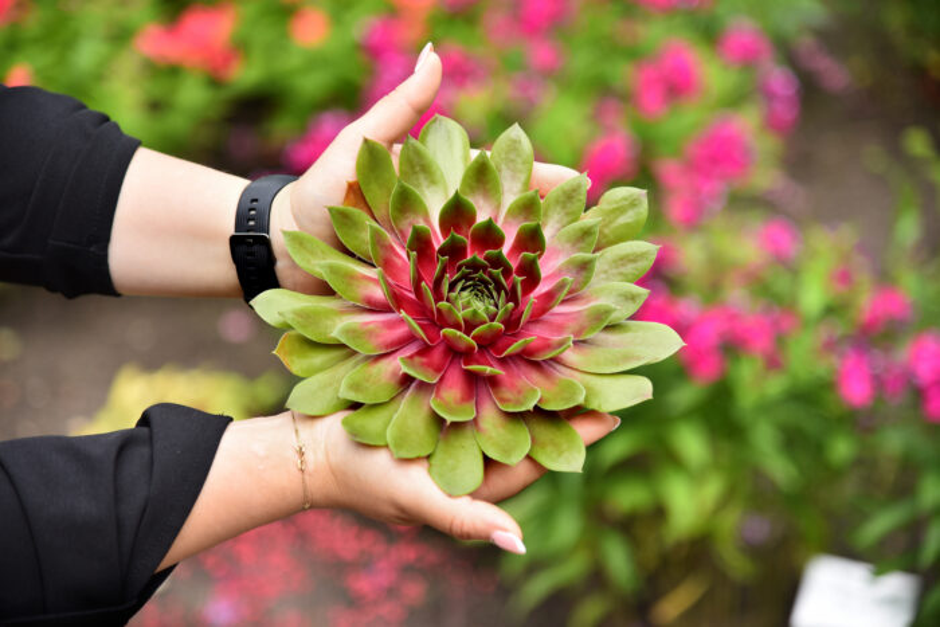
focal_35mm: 120
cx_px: 470
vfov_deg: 11.4
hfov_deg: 17.1
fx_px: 3134
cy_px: 314
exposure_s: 1/500
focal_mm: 120
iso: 200
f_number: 4
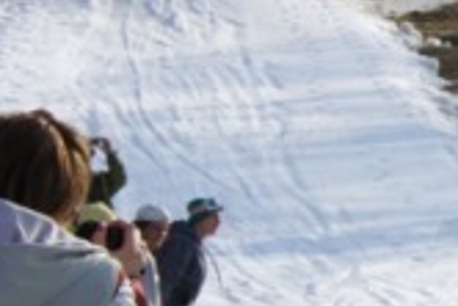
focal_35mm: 289
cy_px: 514
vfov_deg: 4.7
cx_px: 1057
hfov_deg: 6.8
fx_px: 3680
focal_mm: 40
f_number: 13
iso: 200
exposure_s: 1/200
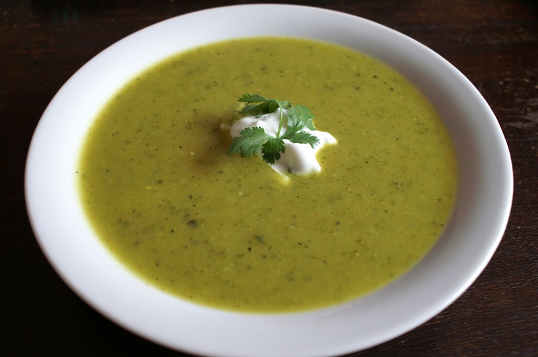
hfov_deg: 49.6
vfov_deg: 34.1
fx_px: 582
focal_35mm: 39
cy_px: 178
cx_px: 269
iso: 800
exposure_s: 1/20
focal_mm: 26
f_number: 4.5
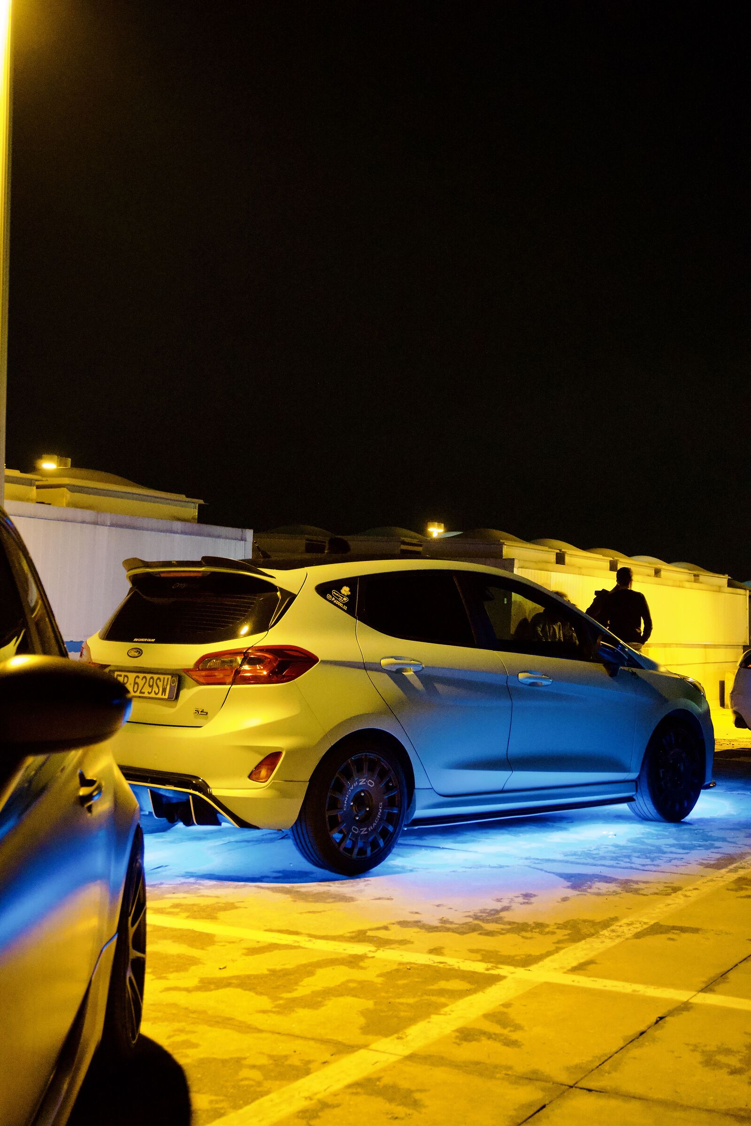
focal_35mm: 46
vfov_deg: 42.3
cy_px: 563
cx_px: 376
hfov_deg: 28.9
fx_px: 1455
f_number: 5
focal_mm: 31
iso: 6400
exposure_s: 1/25
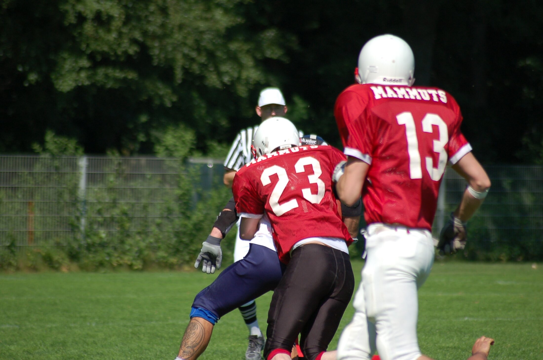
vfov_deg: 3.8
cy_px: 180
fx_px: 5420
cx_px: 272
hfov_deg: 5.7
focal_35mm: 360
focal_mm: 240
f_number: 5.3
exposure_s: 1/1250
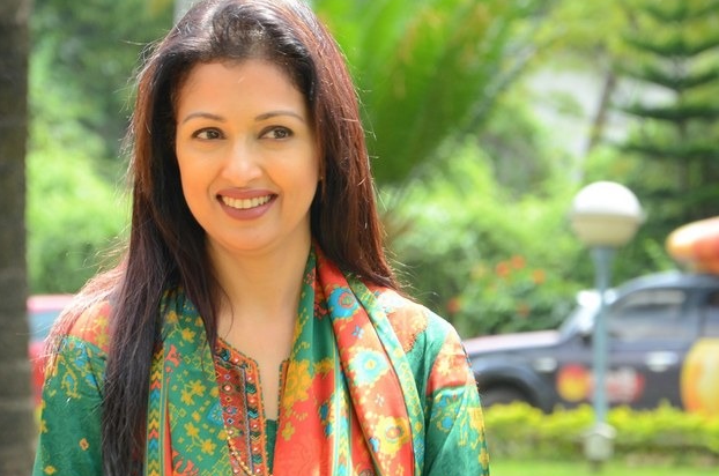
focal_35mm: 203
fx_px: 4039
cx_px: 275
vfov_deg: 6.7
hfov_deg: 10.2
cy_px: 260
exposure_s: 1/125
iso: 400
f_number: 5.6
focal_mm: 105
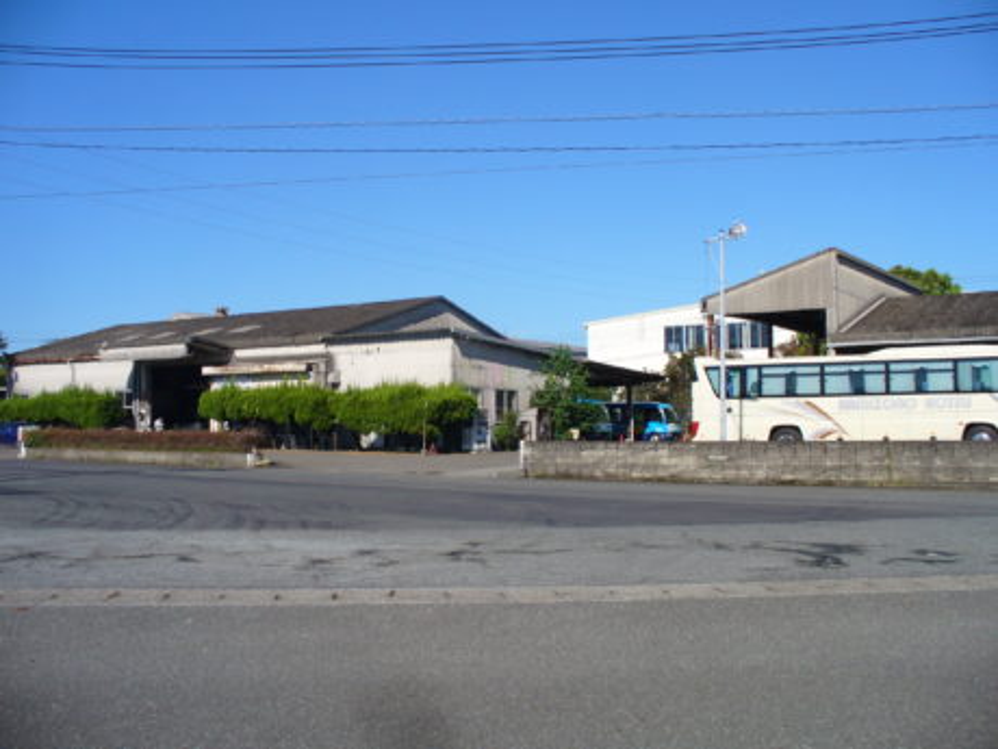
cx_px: 499
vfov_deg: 38.7
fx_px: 1067
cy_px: 374
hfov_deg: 50.1
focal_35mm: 37
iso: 100
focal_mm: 6.1
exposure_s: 1/500
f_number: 5.6
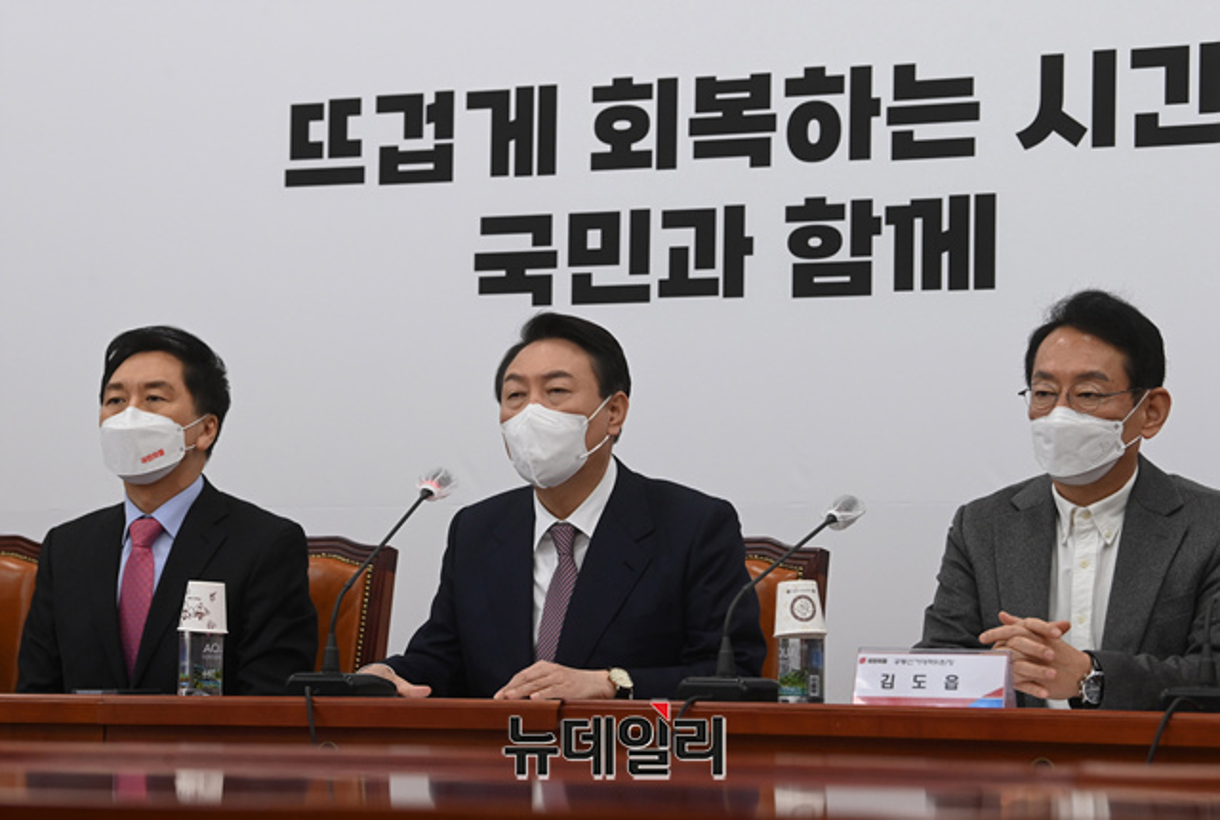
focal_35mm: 102
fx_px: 3465
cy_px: 410
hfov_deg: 20.0
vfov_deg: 13.5
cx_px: 610
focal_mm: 102
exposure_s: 1/250
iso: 1600
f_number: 5.6
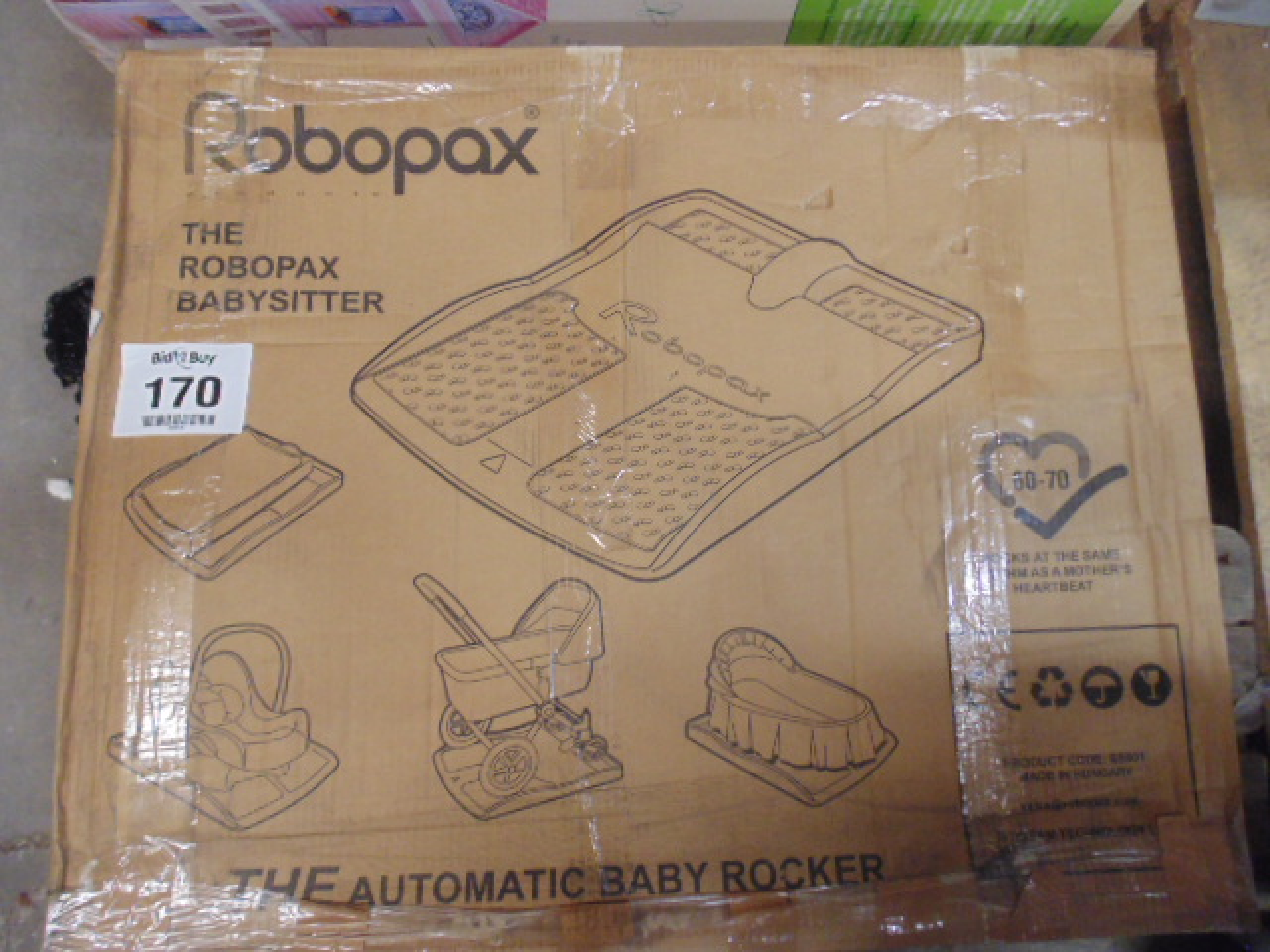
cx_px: 635
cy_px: 476
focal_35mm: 22
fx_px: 807
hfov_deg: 76.4
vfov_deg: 61.1
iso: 250
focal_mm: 4
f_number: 3.1
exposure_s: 1/30
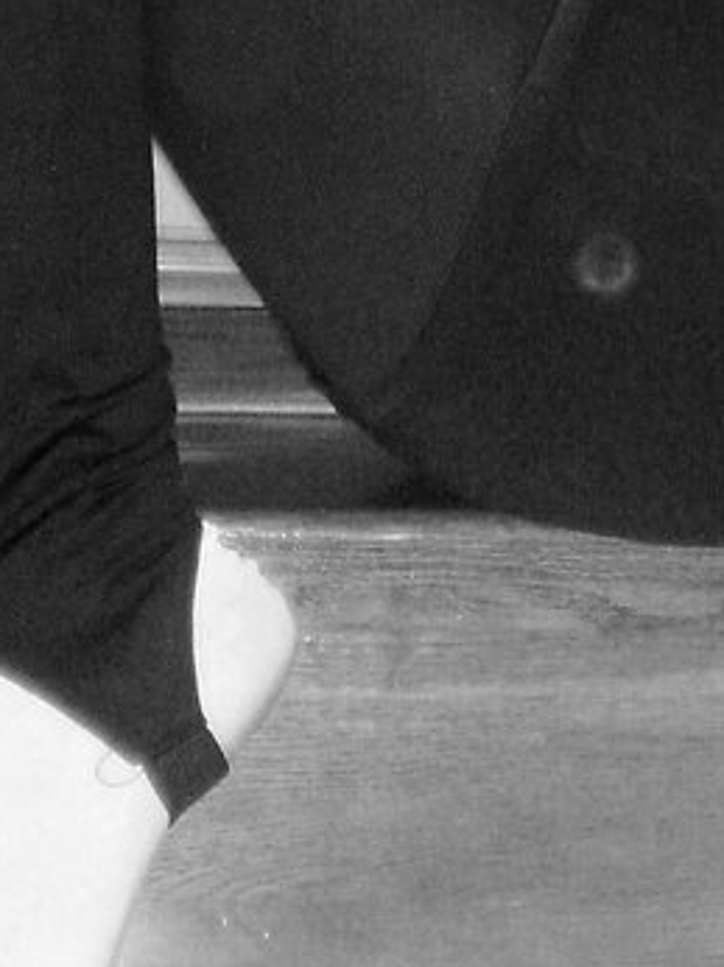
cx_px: 442
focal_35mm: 125
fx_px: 3490
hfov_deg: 11.8
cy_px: -520
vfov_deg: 14.6
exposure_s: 1/30
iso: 125
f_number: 3.1
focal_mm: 6.3
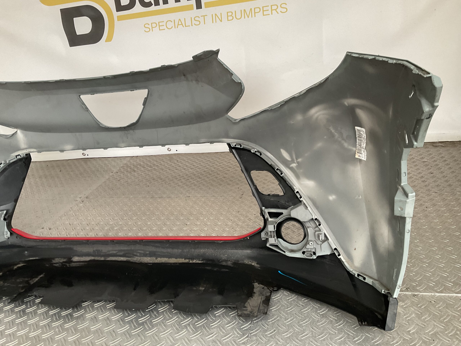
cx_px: 230
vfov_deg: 48.2
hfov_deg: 61.7
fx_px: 386
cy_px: 173
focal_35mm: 29
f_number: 1.8
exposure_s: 1/50
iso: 80
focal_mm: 3
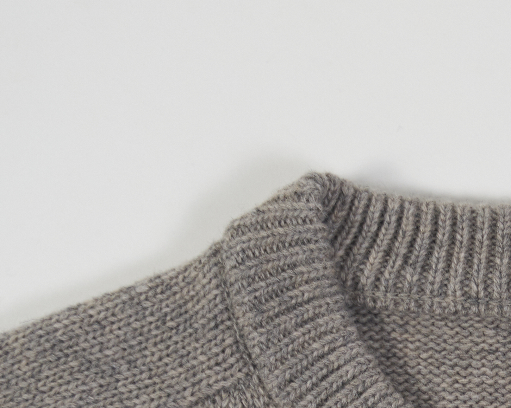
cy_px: 547
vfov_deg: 5.3
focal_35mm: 291
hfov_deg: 6.6
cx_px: 605
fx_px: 4401
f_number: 4
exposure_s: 1/160
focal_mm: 75
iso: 320
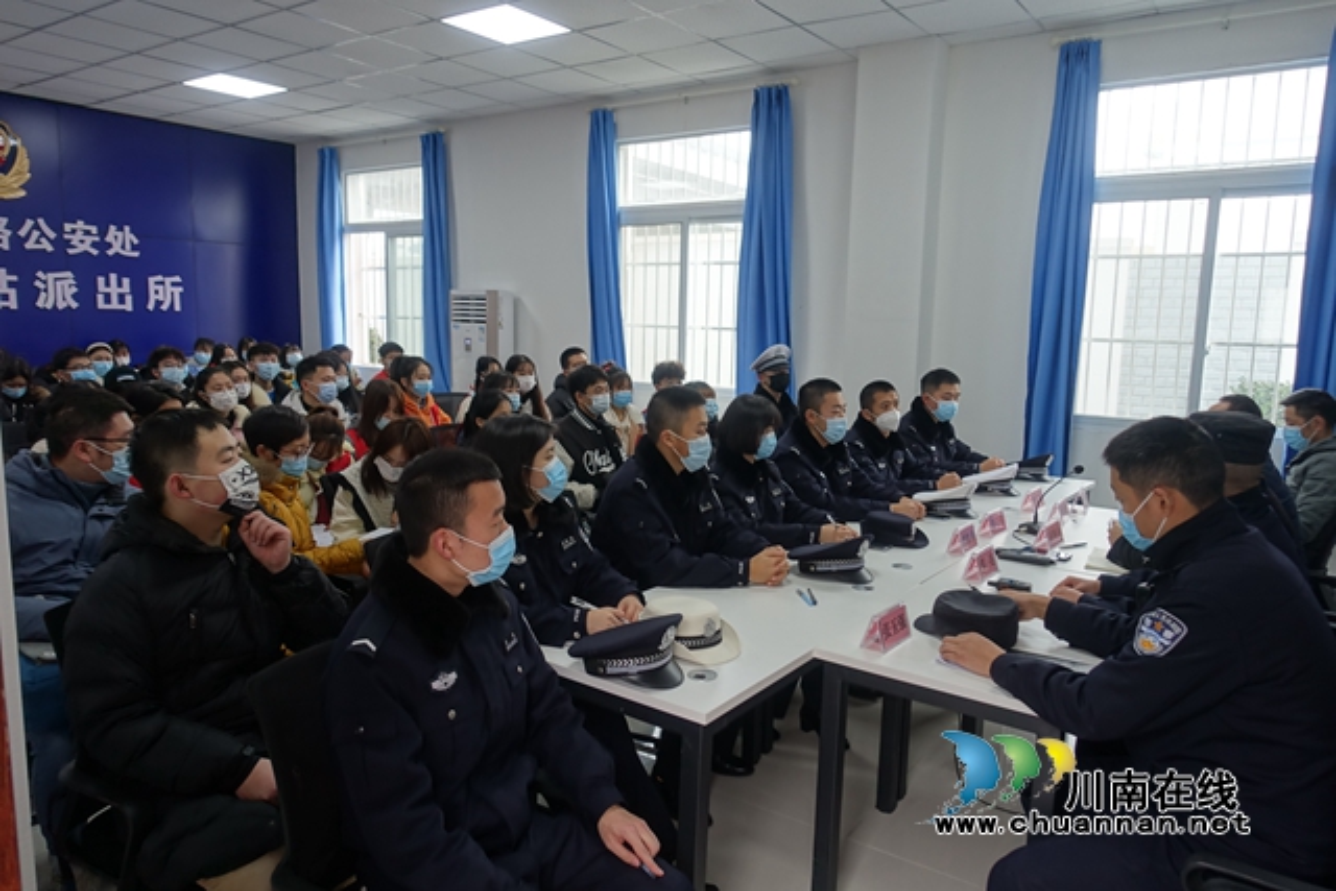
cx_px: 668
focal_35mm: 24
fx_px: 891
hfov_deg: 73.7
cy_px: 446
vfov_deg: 53.2
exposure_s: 1/30
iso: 125
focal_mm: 8.8
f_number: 2.8
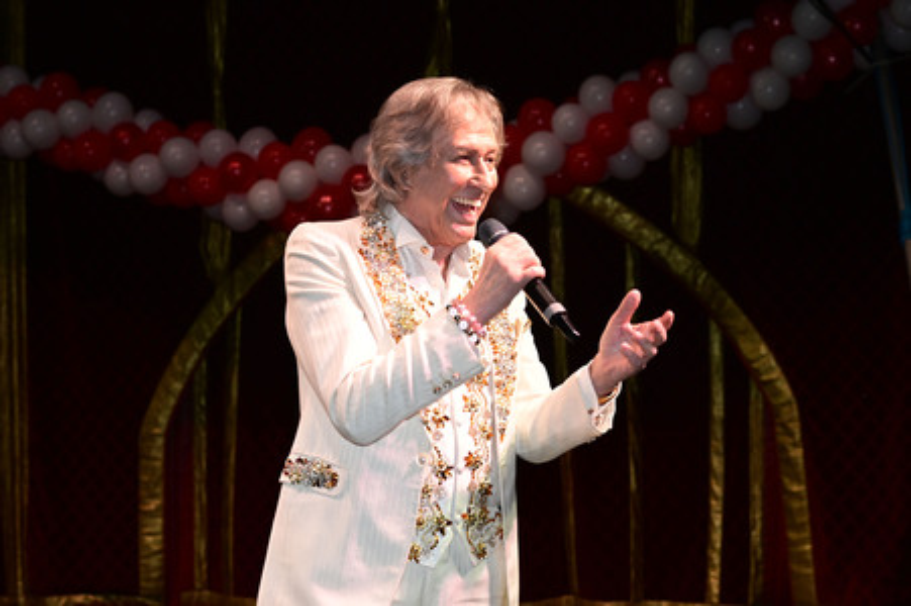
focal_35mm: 70
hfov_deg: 28.9
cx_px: 456
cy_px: 303
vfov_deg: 19.4
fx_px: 1770
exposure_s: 1/200
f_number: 5.6
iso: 4000
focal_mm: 70
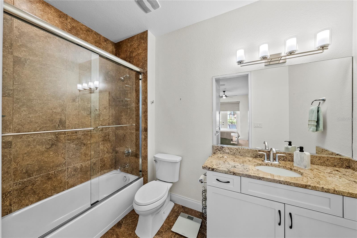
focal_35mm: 12
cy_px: 119
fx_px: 119
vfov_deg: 90.1
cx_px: 178
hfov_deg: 112.6
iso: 640
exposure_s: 1/6
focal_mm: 12
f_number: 8
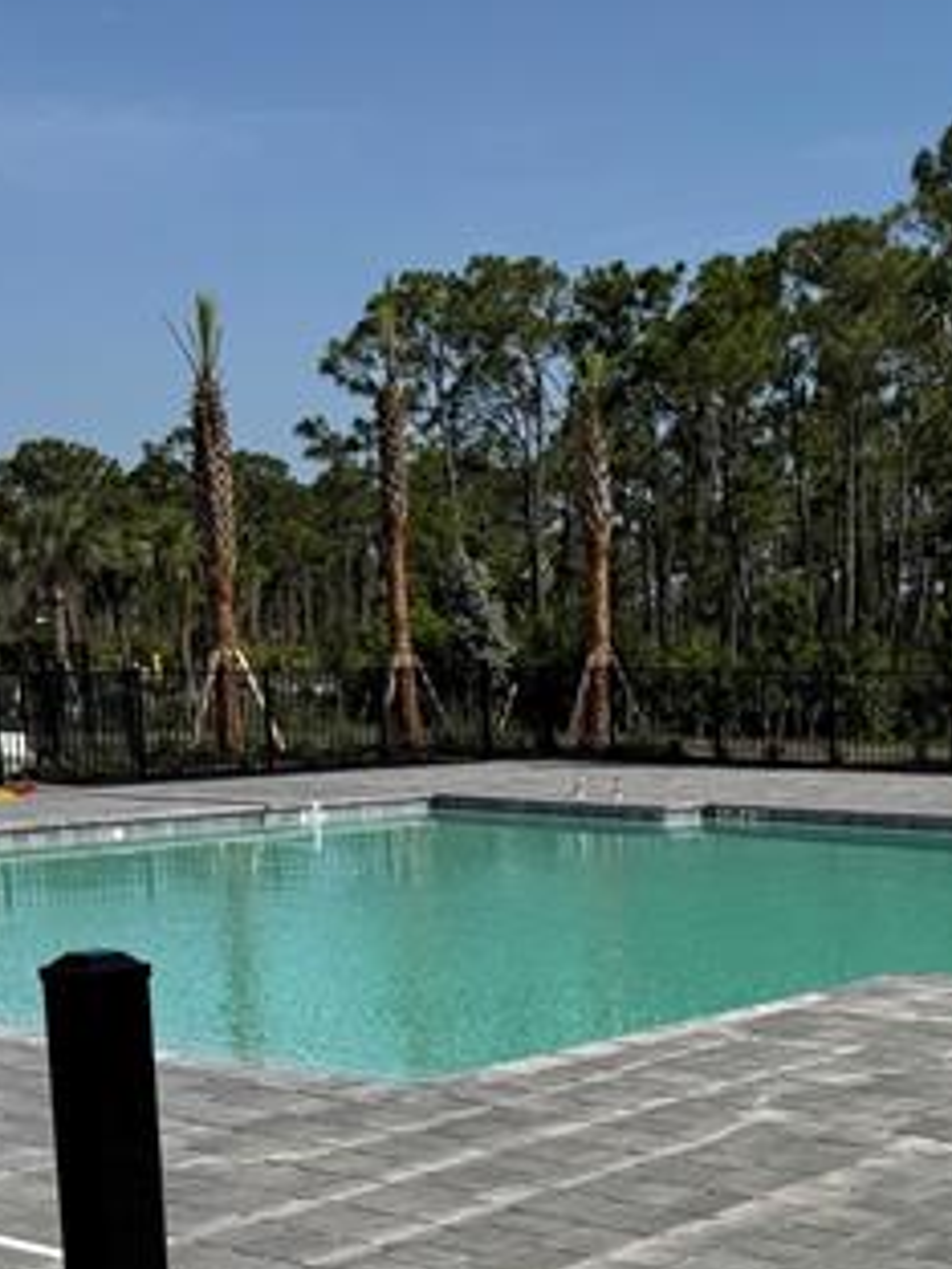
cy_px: 1037
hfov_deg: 24.0
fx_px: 2163
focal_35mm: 59
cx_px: 883
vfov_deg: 31.7
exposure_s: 1/7937
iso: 80
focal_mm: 6.76
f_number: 1.78
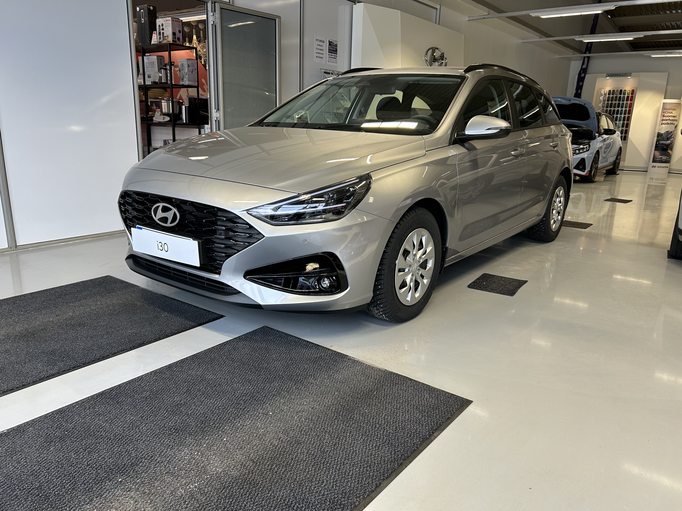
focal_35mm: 26
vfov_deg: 53.1
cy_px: 256
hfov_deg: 67.3
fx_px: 512
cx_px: 341
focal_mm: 5.7
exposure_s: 1/121
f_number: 1.5
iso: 64
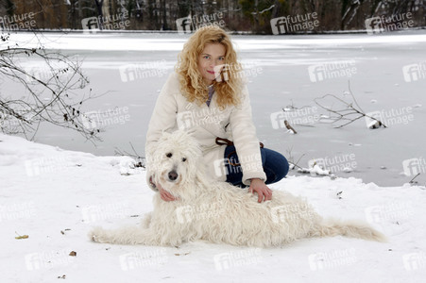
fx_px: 686
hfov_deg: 34.5
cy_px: 142
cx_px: 213
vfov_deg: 23.3
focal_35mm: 58
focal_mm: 58
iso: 500
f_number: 6.3
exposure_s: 1/160
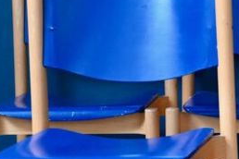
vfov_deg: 8.8
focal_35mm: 155
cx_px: 333
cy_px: 126
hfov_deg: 12.7
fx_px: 1029
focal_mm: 40
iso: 2500
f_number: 4
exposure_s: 1/125
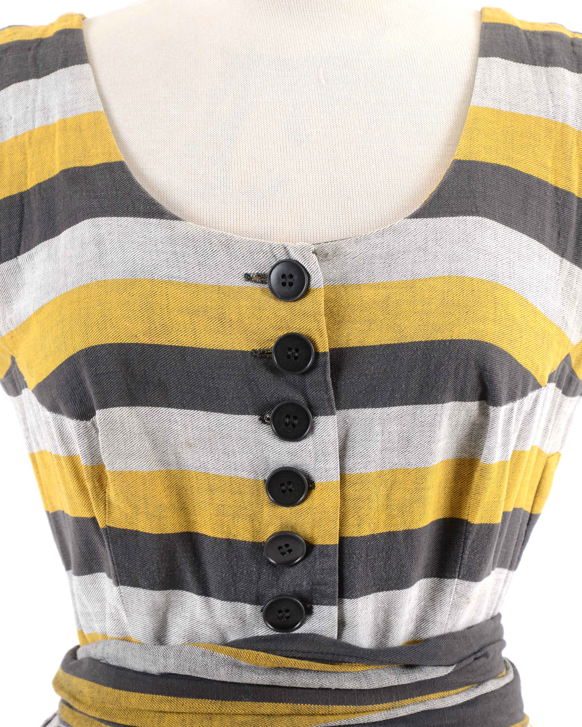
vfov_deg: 10.8
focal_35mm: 179
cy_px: 405
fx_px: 3845
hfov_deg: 8.7
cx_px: 291
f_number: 8
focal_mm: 105
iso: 200
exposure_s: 1/160
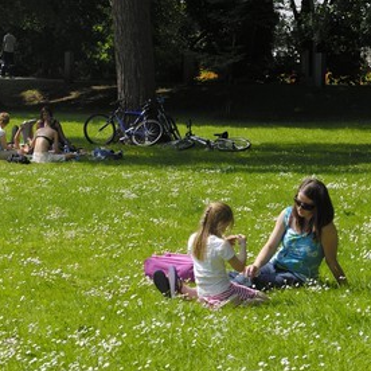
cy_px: 187
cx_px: 126
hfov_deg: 12.8
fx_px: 1649
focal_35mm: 136
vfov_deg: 12.8
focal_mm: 70
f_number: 7.6
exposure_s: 1/200
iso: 100
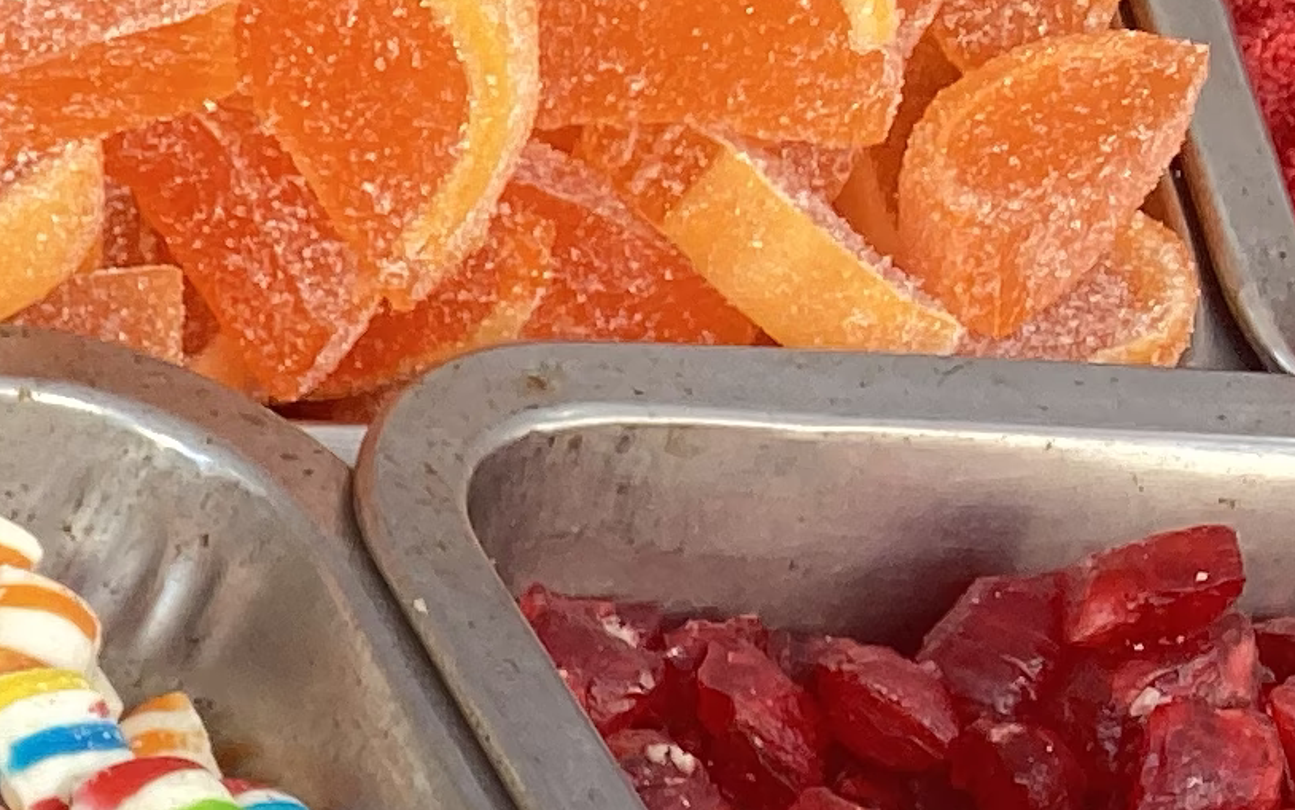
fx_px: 5189
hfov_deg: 11.9
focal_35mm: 147
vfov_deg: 8.0
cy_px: 2204
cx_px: -1682
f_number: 1.8
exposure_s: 1/100
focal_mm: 3.99
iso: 40
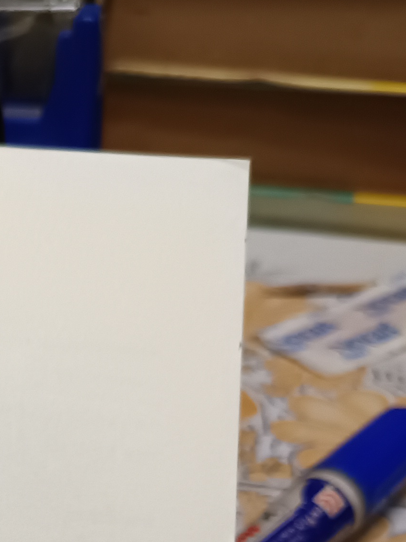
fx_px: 1329
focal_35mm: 85
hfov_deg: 15.7
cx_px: -237
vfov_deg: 20.6
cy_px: 746
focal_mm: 5.31
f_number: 1.7
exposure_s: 1/50
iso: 1176
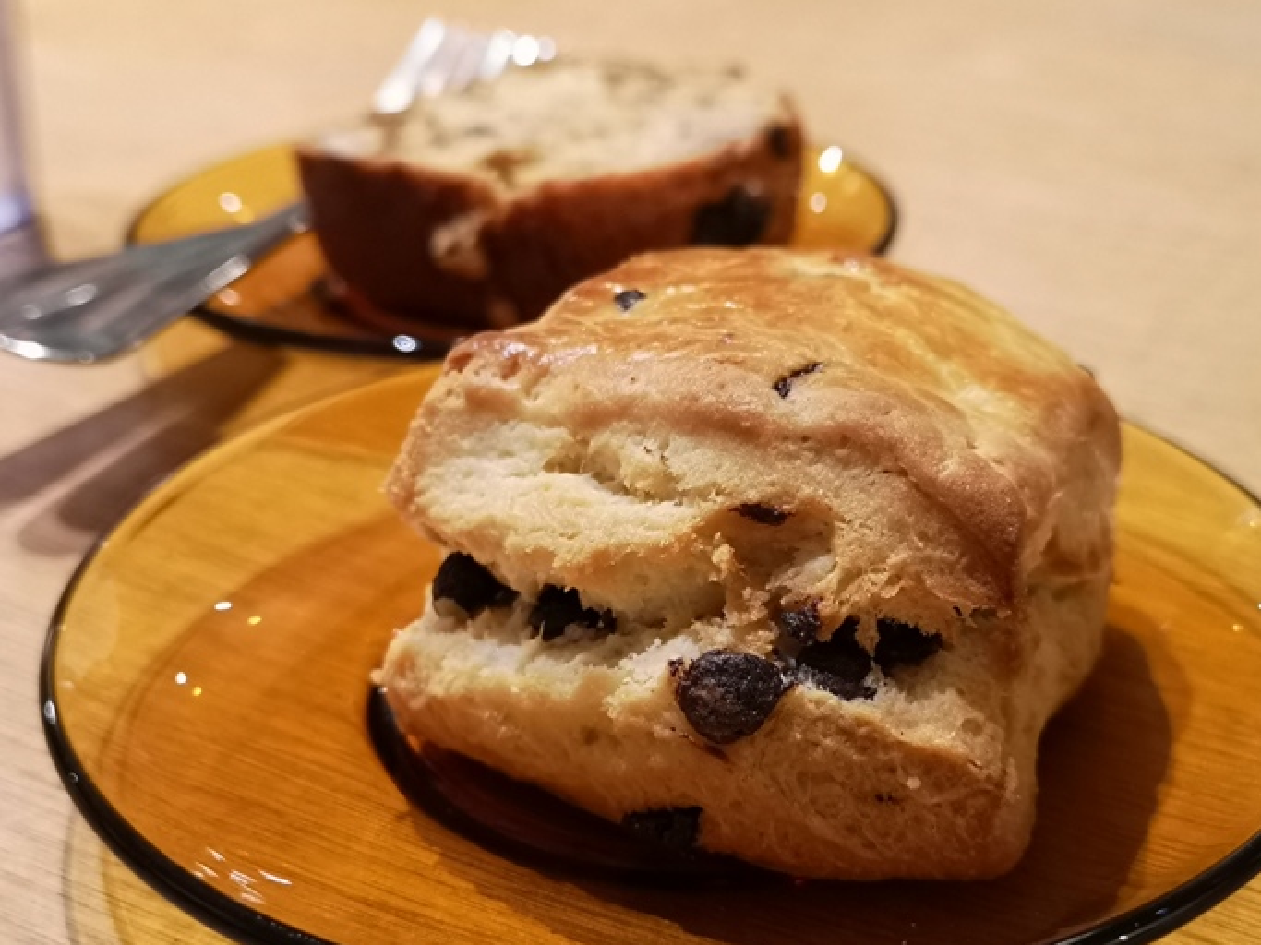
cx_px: 709
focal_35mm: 41
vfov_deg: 35.0
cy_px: 550
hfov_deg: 45.7
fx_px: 1493
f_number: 1.8
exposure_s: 1/50
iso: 200
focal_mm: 3.95
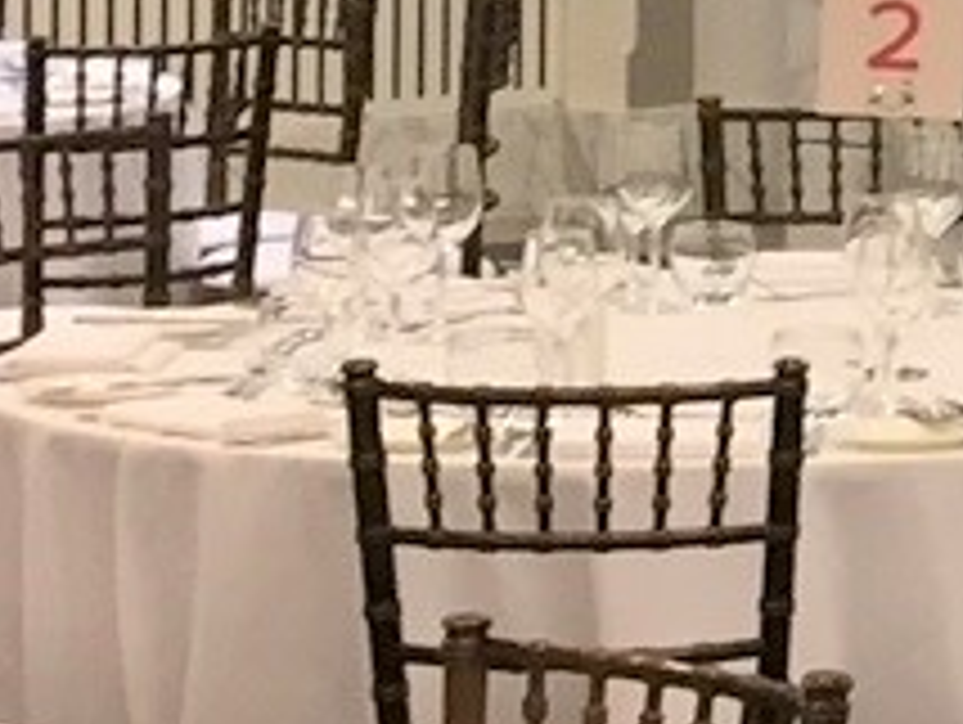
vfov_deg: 6.7
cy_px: -171
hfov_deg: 8.0
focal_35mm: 221
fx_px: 6155
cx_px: 2574
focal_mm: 4.15
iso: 80
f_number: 2.2
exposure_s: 1/33
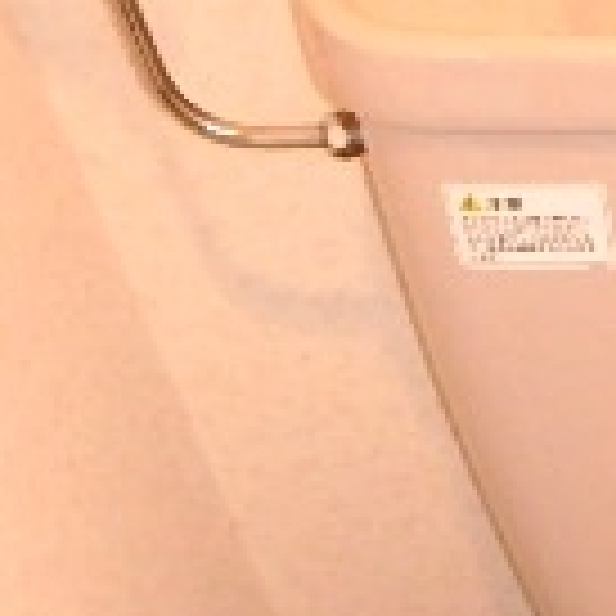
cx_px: 985
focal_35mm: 87
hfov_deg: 17.5
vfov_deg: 19.1
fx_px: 1752
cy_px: 683
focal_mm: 3.7
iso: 400
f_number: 3.5
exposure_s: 1/30
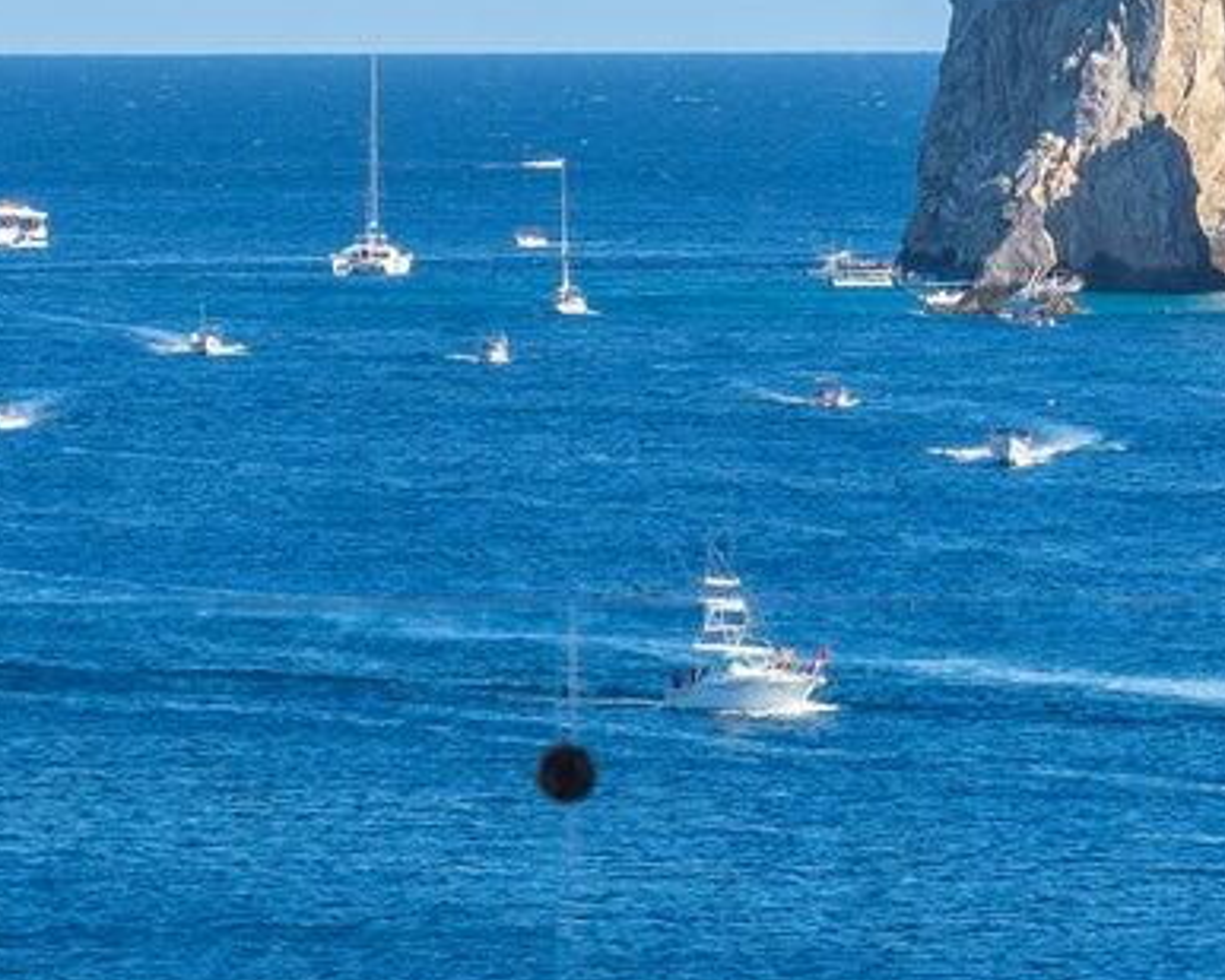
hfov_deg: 4.9
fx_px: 14216
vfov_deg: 3.9
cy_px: 263
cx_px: 29
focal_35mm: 392
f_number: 13
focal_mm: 105
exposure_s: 1/1250
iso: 100
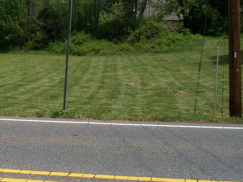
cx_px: 36
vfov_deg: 18.8
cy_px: 45
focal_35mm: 78
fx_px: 548
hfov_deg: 24.5
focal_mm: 7.54
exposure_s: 1/640
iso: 64
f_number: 5
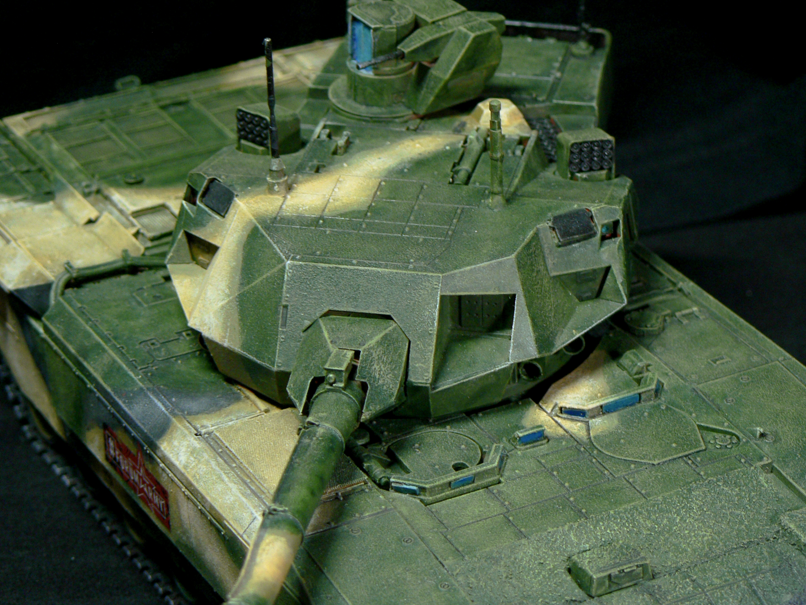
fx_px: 3306
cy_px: 285
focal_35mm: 142
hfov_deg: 13.9
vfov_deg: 10.4
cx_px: 428
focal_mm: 21.6
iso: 80
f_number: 3.2
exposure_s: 1/13
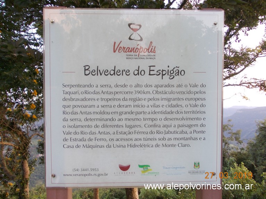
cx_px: 133
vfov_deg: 49.7
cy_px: 100
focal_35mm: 28
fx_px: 215
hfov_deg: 63.5
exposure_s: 1/30
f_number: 2.7
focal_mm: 4
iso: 80
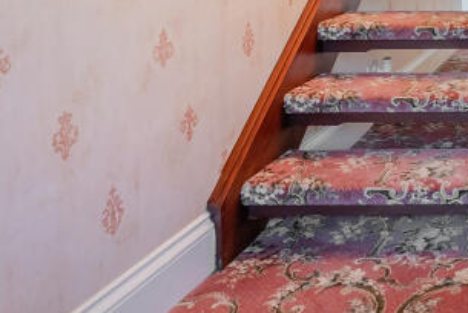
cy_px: -68
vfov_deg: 25.6
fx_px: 612
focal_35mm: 47
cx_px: 612
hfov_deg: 31.8
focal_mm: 14
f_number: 6.3
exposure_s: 1/250
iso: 320
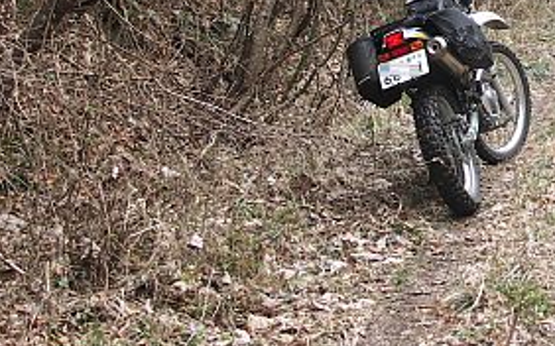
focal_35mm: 106
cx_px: 496
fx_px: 1603
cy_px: 41
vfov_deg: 12.3
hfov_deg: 19.3
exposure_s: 1/80
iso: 50
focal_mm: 11.4
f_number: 3.2
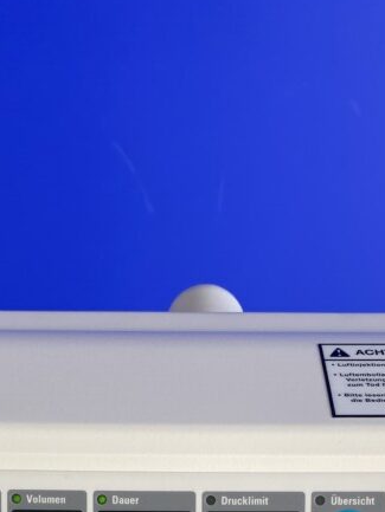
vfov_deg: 23.7
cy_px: 675
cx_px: 154
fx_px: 1067
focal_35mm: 72
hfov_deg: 20.4
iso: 32
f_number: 1.8
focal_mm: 4.25
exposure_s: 1/280
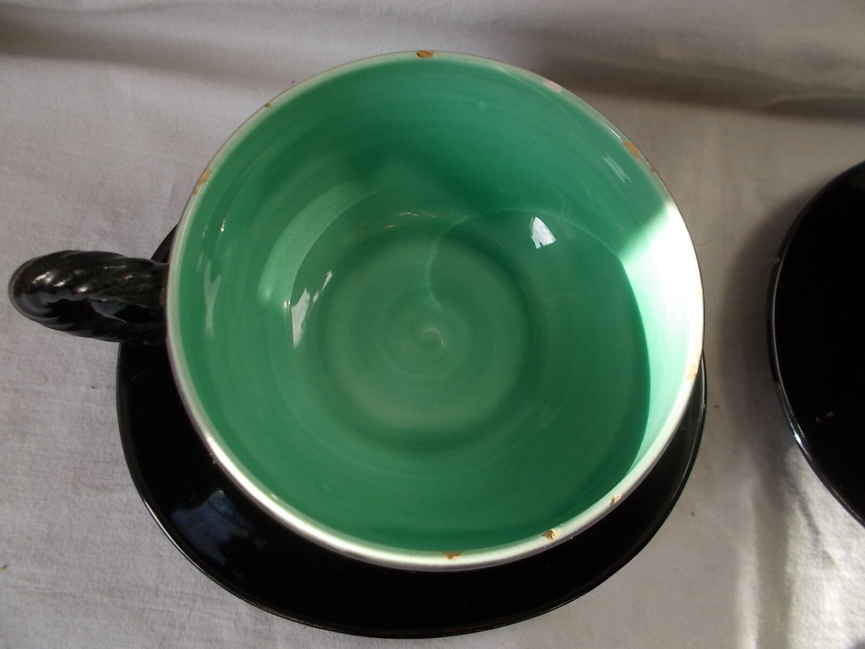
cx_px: 432
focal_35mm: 26
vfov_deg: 53.1
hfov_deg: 67.3
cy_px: 324
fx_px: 650
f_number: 3.2
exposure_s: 1/125
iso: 80
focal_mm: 4.6
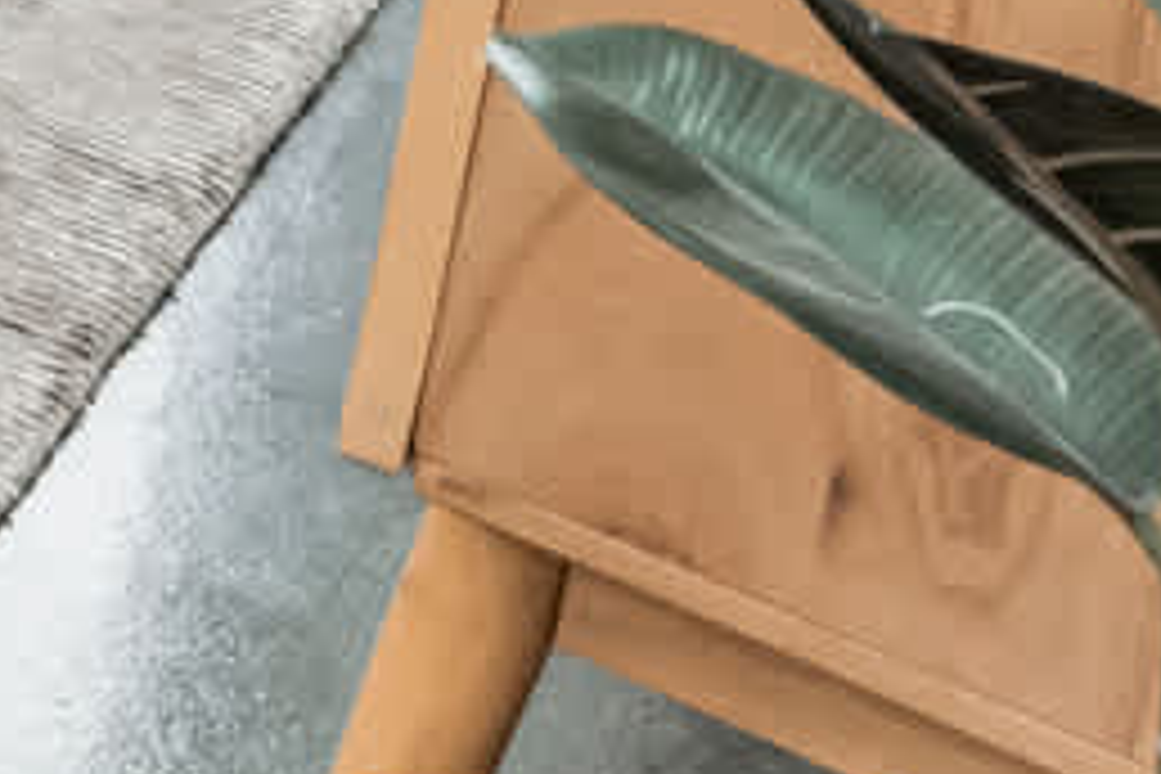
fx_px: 4353
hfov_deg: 9.4
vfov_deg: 8.4
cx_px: -2862
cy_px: -1600
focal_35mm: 135
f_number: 9
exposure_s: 1/10
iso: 400
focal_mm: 17
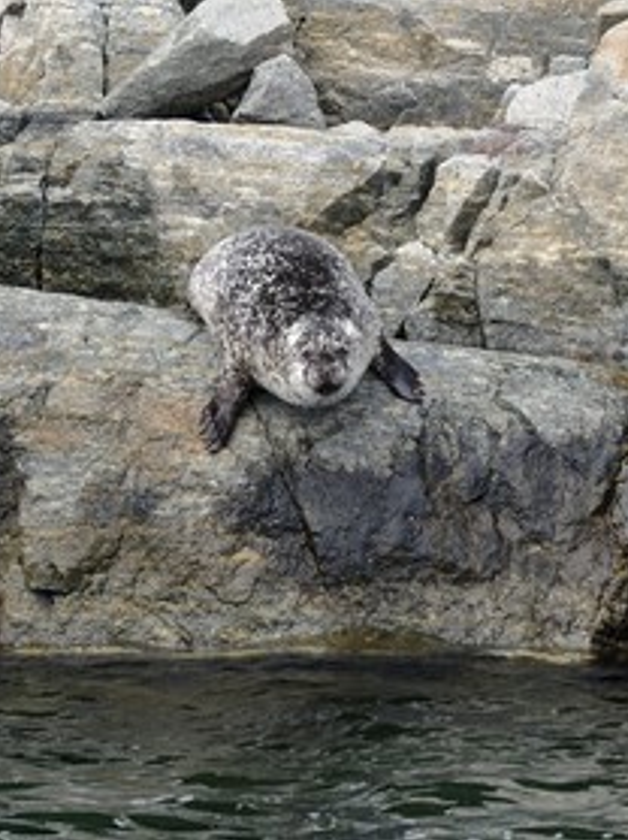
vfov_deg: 6.8
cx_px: 513
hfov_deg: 5.1
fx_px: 7050
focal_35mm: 291
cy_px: 420
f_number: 6.3
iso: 400
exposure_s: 1/500
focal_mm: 200
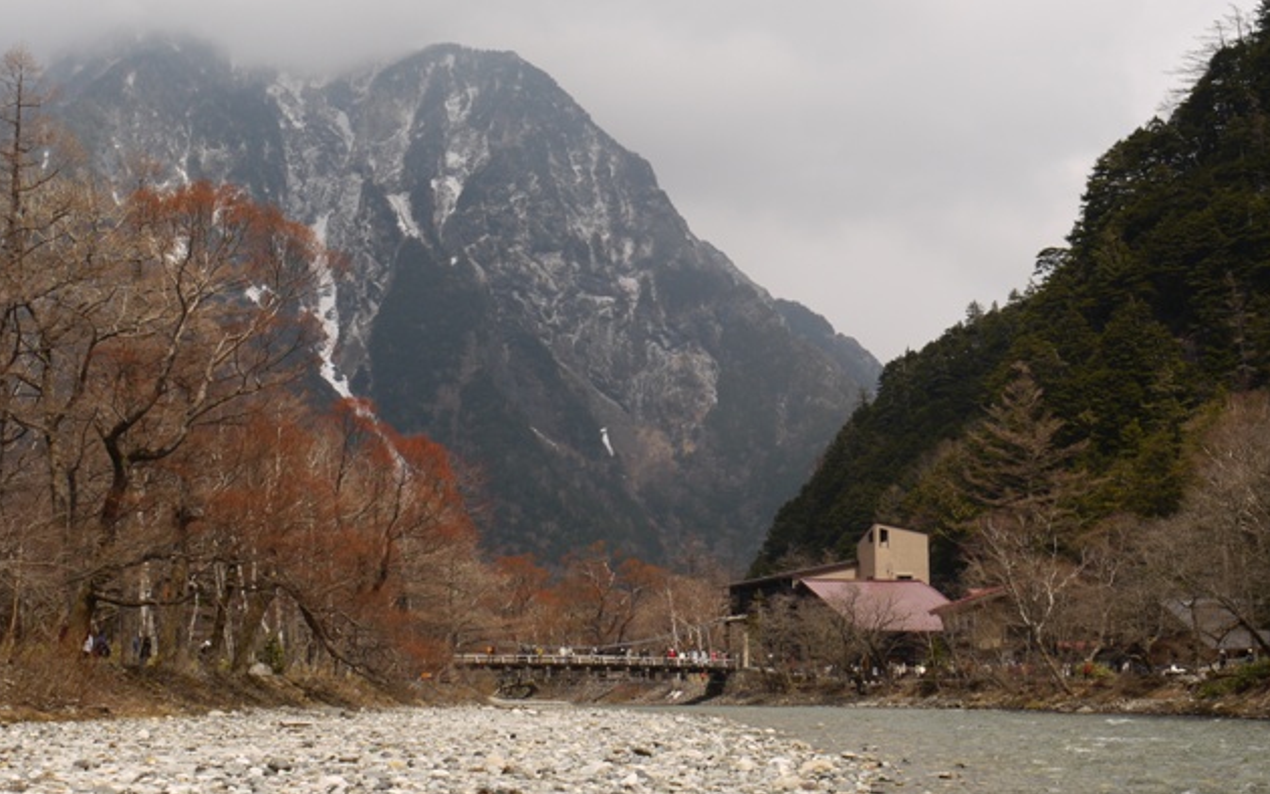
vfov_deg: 23.1
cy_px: 347
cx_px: 631
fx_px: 1939
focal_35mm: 56
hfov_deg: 36.3
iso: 100
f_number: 9
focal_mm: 26
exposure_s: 1/320
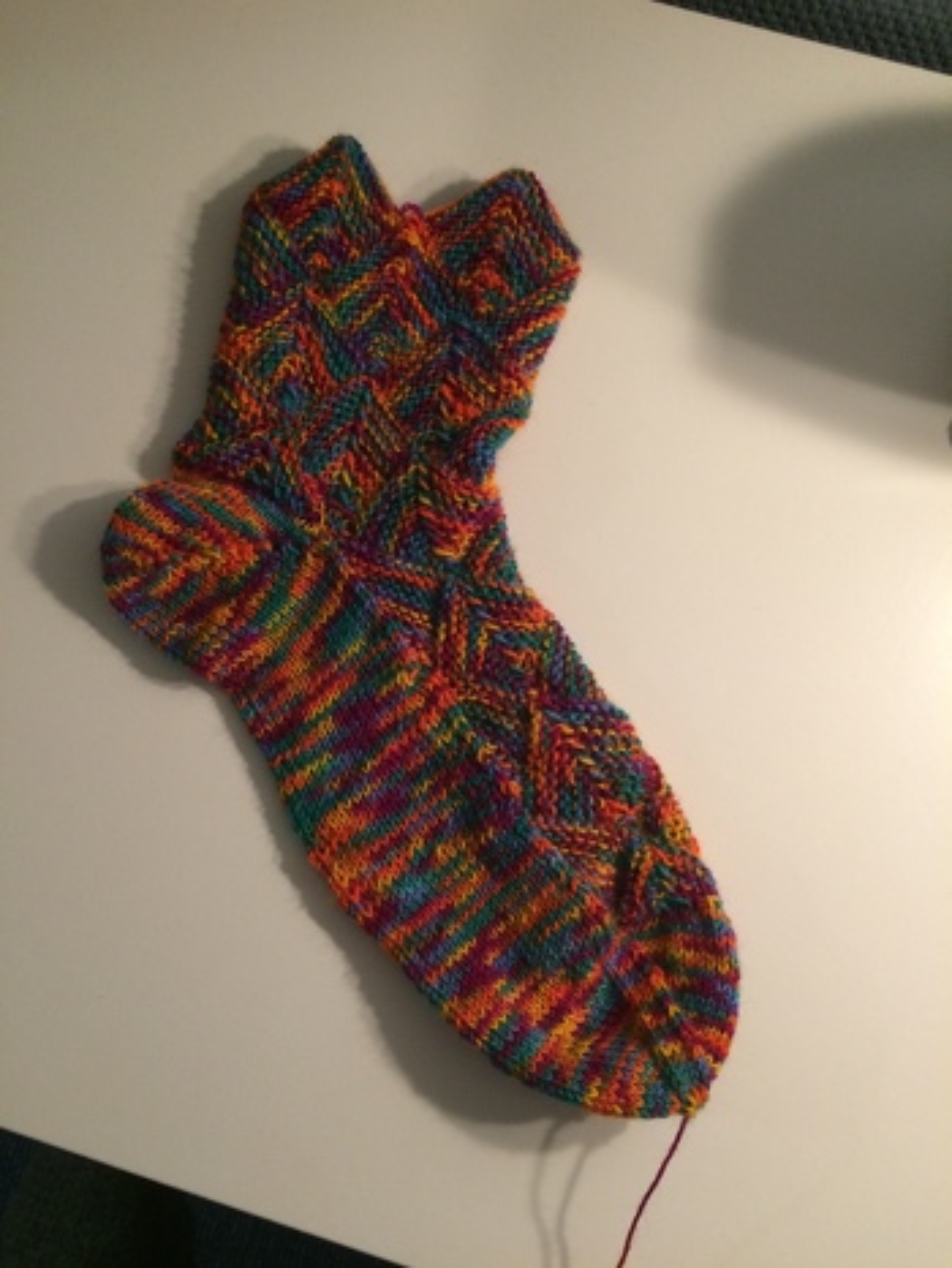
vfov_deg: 61.6
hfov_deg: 48.3
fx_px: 1062
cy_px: 634
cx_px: 476
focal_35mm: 29
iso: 200
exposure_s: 1/33
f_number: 2.2
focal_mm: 4.15
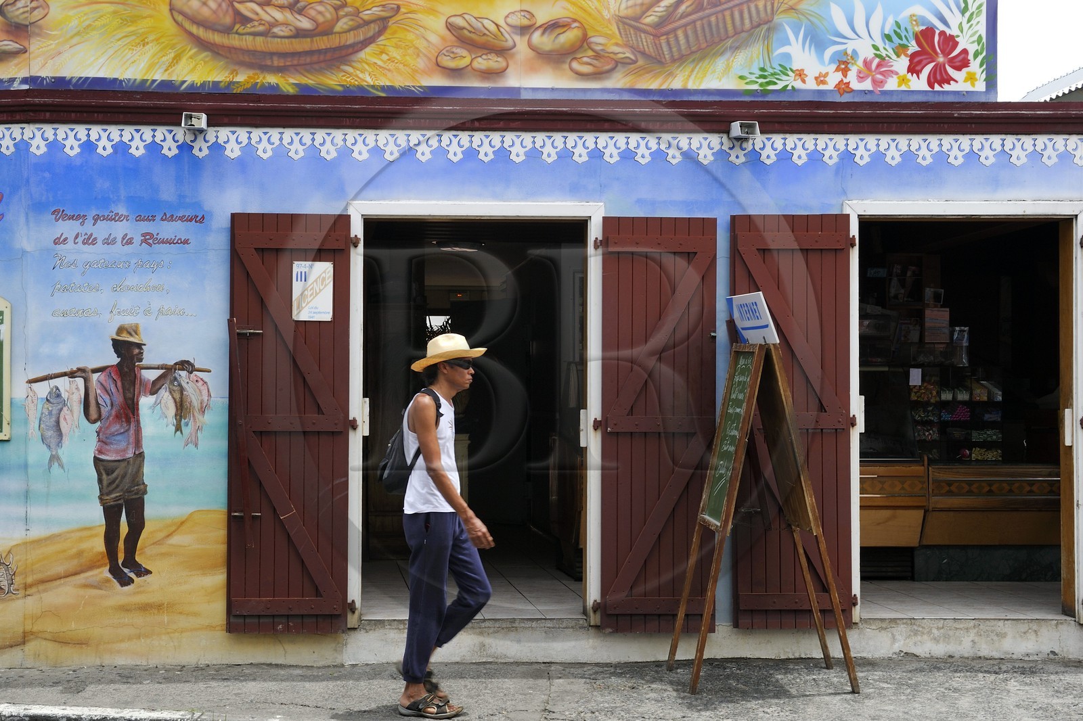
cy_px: 360
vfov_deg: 28.1
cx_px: 542
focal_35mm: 48
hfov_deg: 41.1
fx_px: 1444
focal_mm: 48
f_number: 10
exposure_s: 1/160
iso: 200
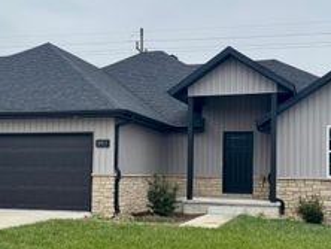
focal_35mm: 54
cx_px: 146
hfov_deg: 35.5
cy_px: 151
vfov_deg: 27.0
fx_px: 517
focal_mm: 6.76
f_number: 1.78
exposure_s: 1/1076
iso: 80
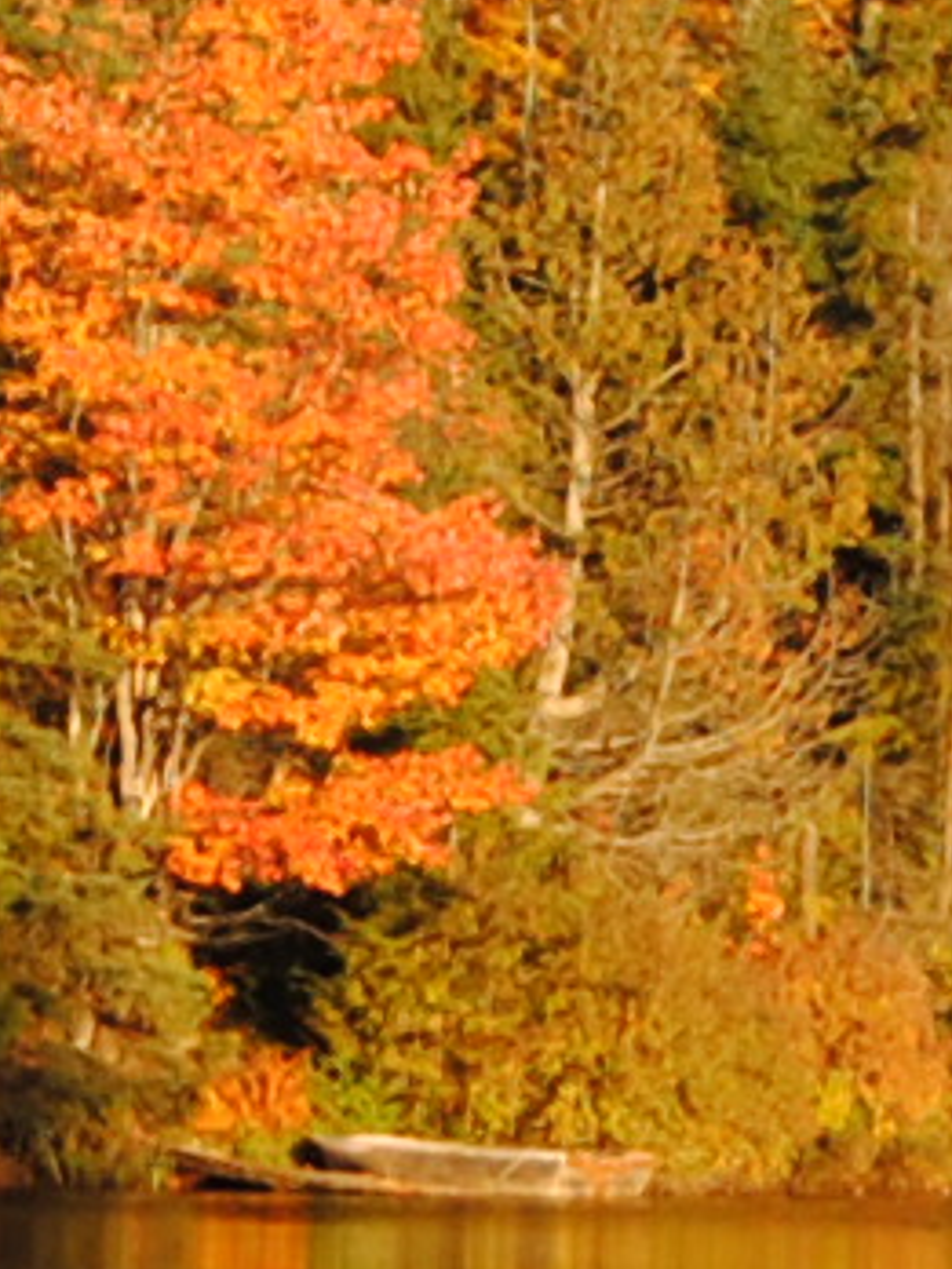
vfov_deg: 5.1
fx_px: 14154
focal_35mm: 386
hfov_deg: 3.9
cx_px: 314
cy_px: 846
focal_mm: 24
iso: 100
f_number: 5.6
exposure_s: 1/125
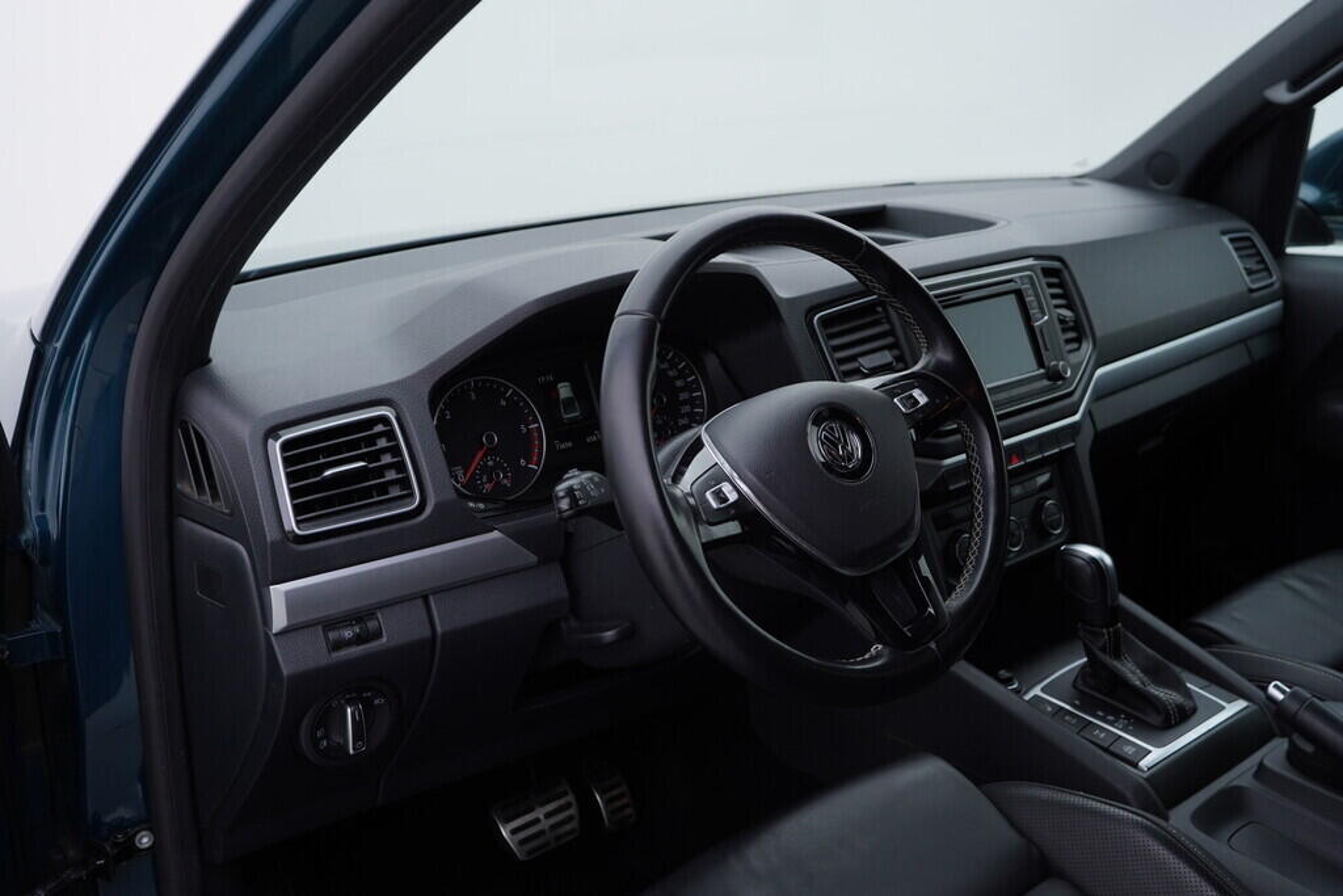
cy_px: 448
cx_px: 672
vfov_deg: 36.9
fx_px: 1343
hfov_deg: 53.1
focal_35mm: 36
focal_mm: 24
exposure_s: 1/60
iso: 125
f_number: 3.5
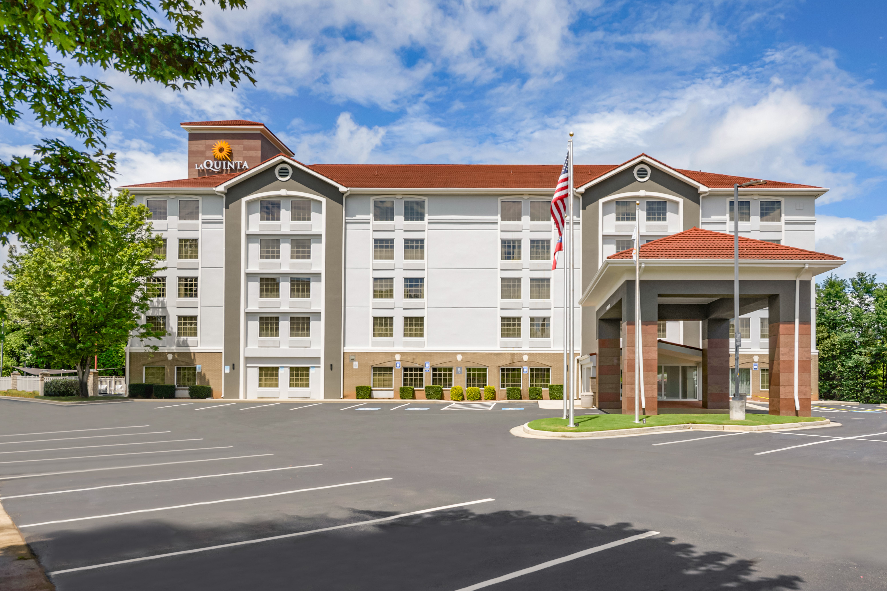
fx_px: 517
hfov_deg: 81.2
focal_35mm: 21
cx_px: 444
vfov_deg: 59.5
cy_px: 296
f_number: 9
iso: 64
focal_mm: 21
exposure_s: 1/160
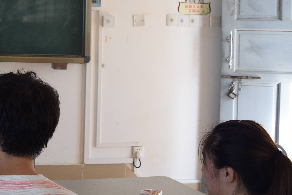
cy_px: 21
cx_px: -95
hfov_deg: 22.9
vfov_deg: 17.3
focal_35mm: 78
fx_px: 633
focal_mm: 18
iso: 400
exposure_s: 1/100
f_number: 5
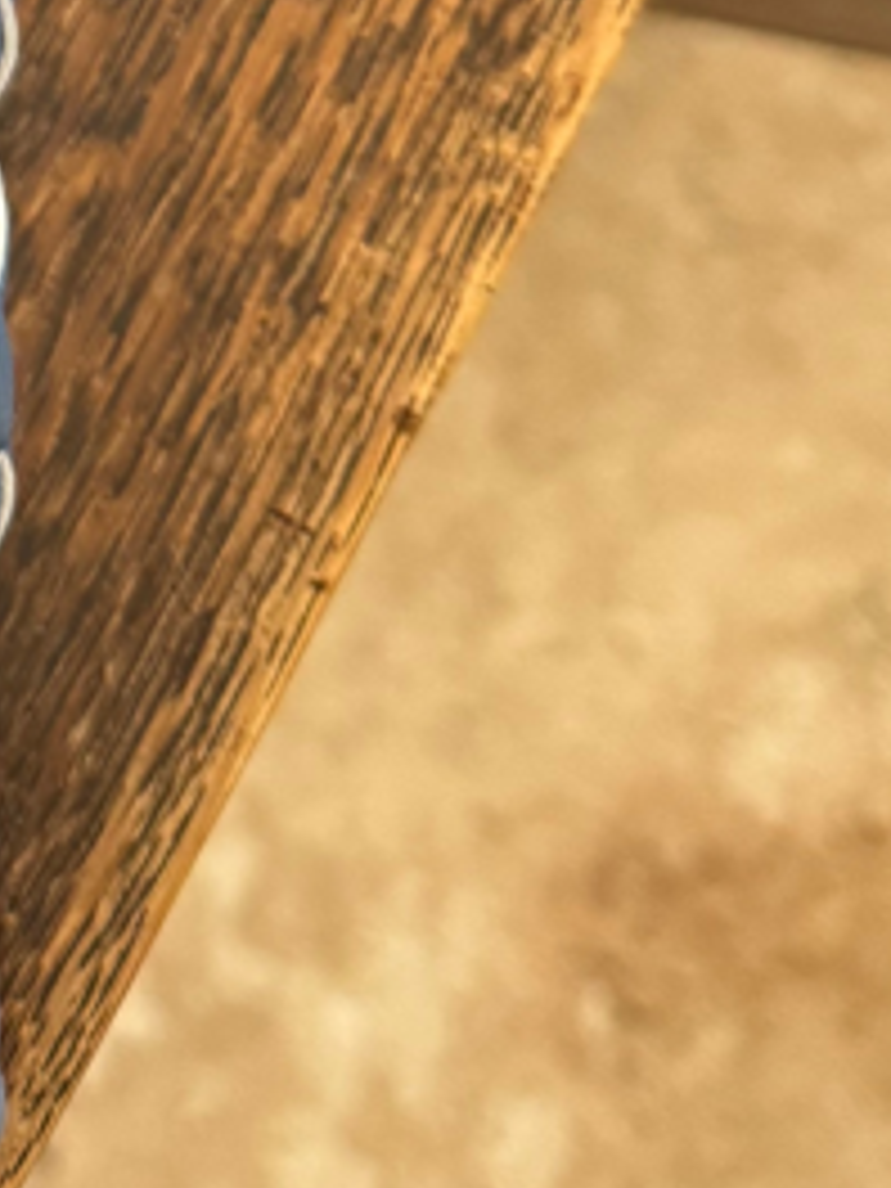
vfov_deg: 15.1
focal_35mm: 109
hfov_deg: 11.8
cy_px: -1084
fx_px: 3741
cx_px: -1044
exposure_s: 1/60
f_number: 1.78
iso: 400
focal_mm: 6.76
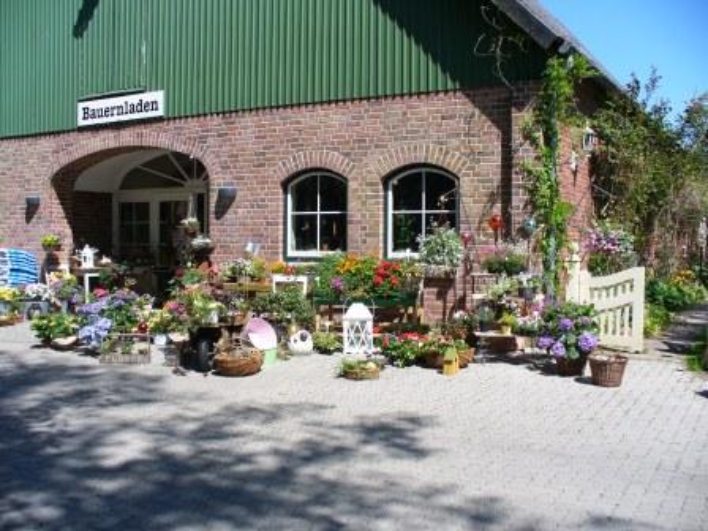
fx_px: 757
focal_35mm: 37
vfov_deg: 38.7
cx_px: 354
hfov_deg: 50.1
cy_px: 266
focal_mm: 6.1
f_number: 5.6
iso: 80
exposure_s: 1/250
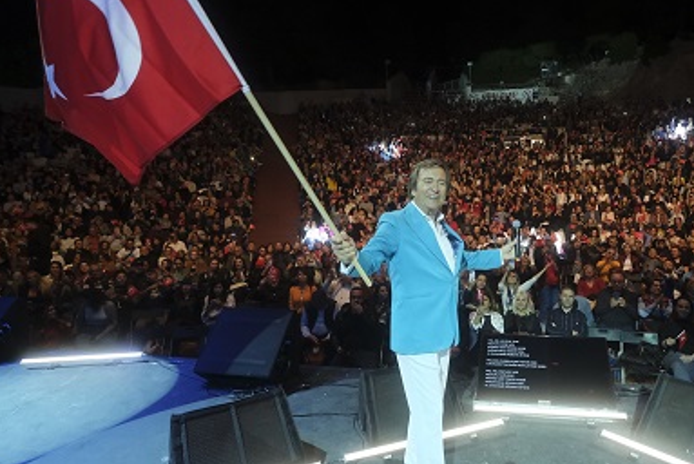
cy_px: 206
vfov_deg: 57.2
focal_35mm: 22
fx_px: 424
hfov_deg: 76.7
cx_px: 448
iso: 3200
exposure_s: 1/250
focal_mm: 10
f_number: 4
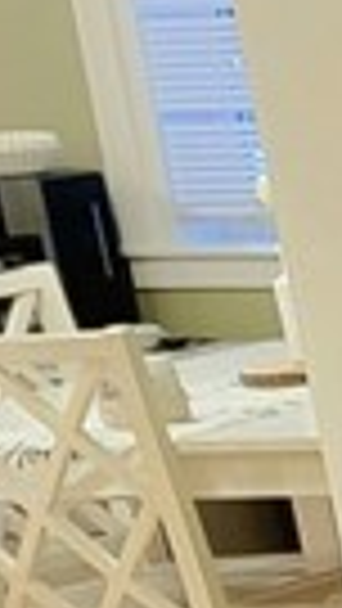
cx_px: 2259
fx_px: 3206
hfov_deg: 4.3
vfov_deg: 10.5
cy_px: 851
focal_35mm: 199
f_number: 1.8
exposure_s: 1/40
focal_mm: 6.7
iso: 500
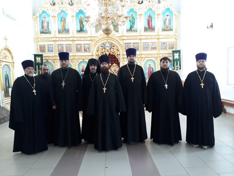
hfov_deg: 65.3
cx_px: 117
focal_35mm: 27
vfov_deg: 51.4
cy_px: 88
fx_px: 183
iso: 125
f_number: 1.9
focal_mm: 3.6
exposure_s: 1/33
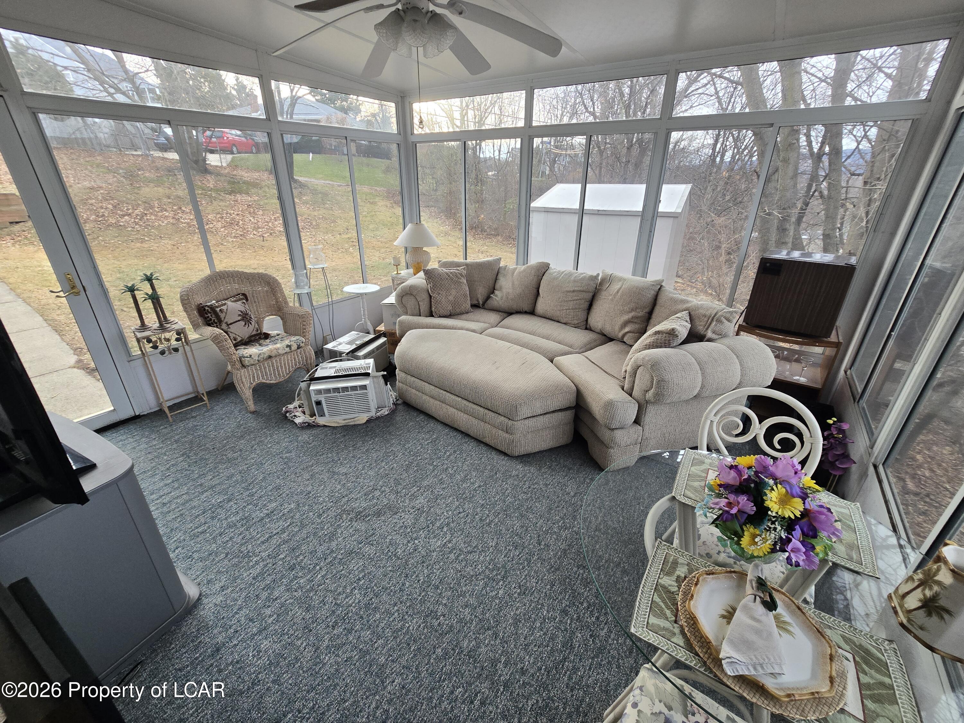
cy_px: 362
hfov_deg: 106.2
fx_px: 362
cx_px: 482
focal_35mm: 13
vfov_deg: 89.9
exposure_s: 1/60
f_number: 2.2
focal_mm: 2.2
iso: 100
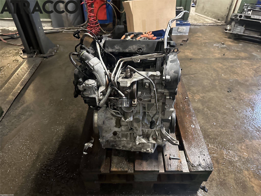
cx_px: 130
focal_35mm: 24
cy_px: 98
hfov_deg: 71.6
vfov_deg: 56.8
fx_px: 181
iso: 1000
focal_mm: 6.86
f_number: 1.78
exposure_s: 1/33
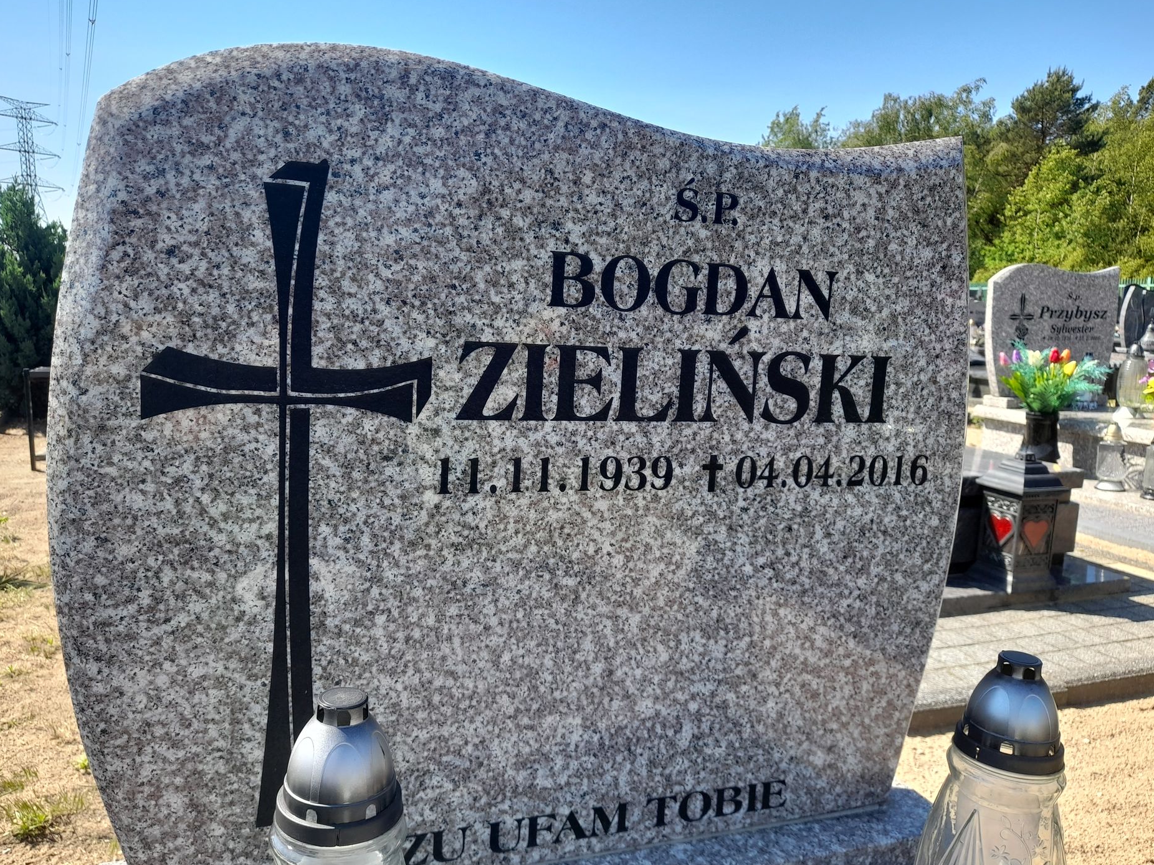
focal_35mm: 27
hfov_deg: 65.3
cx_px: 551
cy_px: 449
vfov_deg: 51.3
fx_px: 900
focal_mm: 4.6
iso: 20
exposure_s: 1/279
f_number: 2
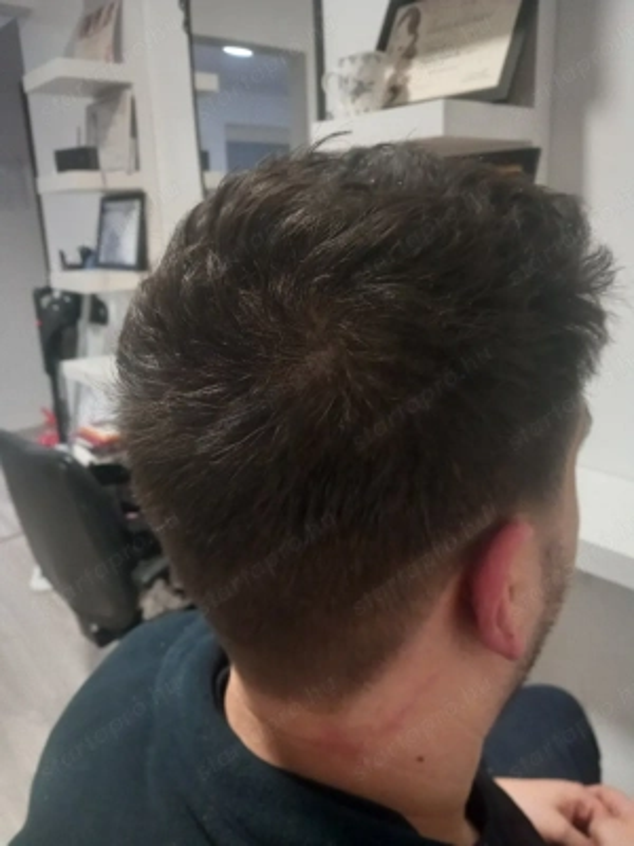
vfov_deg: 65.3
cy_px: 423
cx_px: 317
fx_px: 659
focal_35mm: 27
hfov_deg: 51.4
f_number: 1.8
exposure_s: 1/25
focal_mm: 4
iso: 400
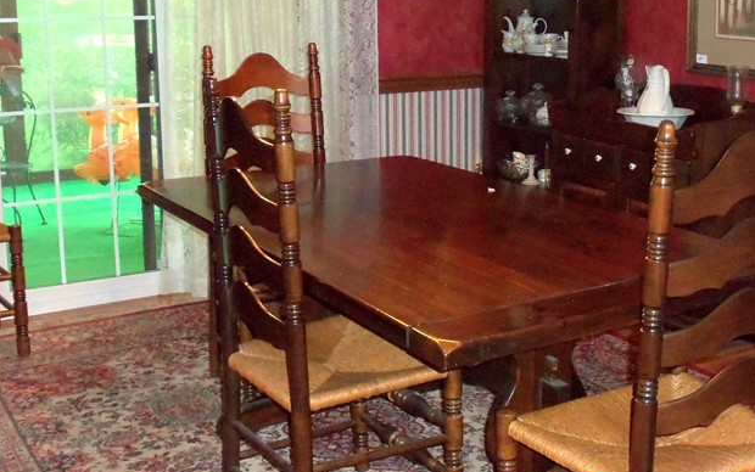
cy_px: 169
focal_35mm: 49
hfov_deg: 40.5
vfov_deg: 26.3
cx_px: 505
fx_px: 1009
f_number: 3.3
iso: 250
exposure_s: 1/60
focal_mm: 5.1
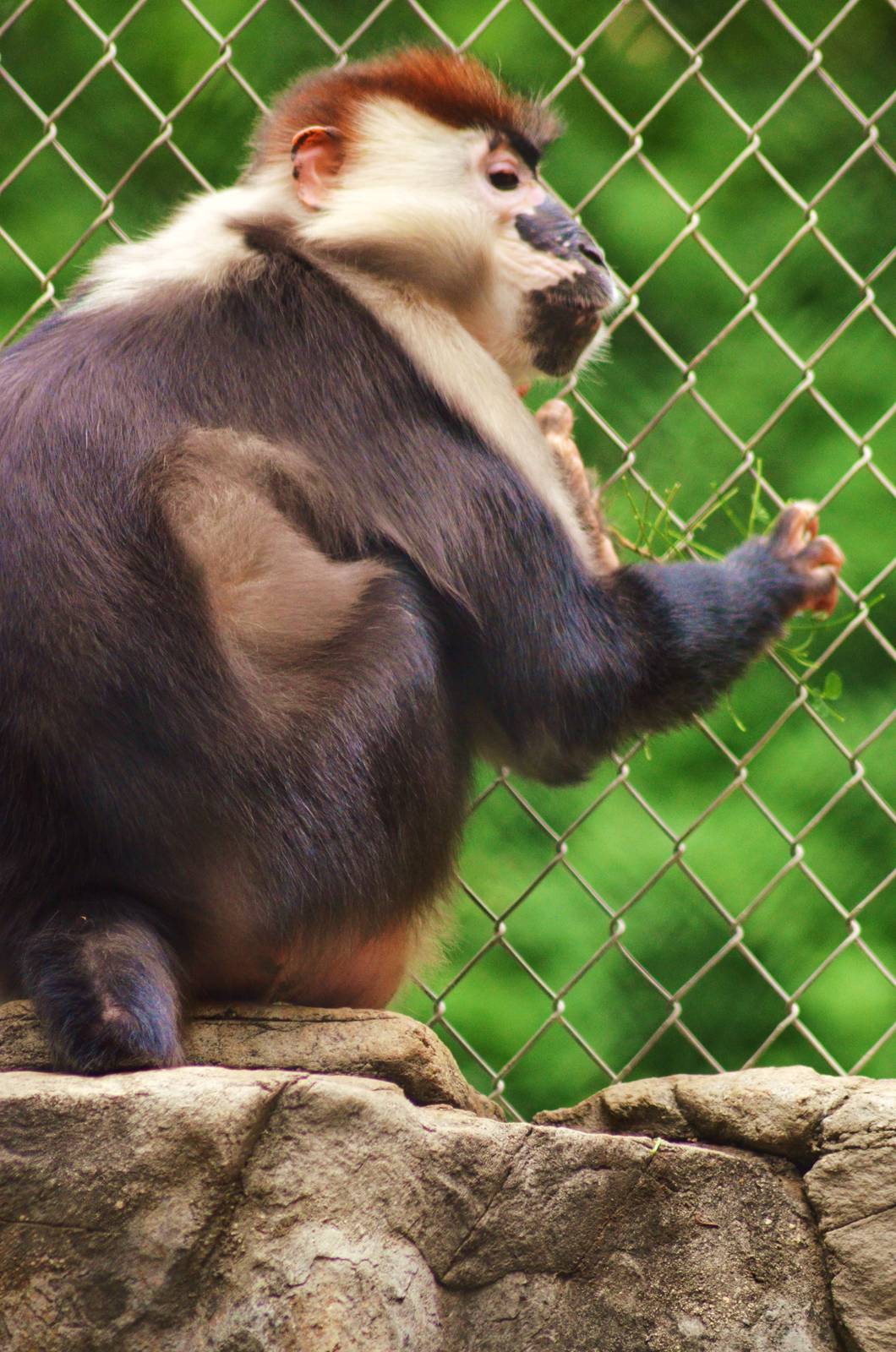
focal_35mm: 450
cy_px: 676
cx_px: 448
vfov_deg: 4.6
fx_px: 16872
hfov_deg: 3.0
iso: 1600
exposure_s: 1/500
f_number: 5.6
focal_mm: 300
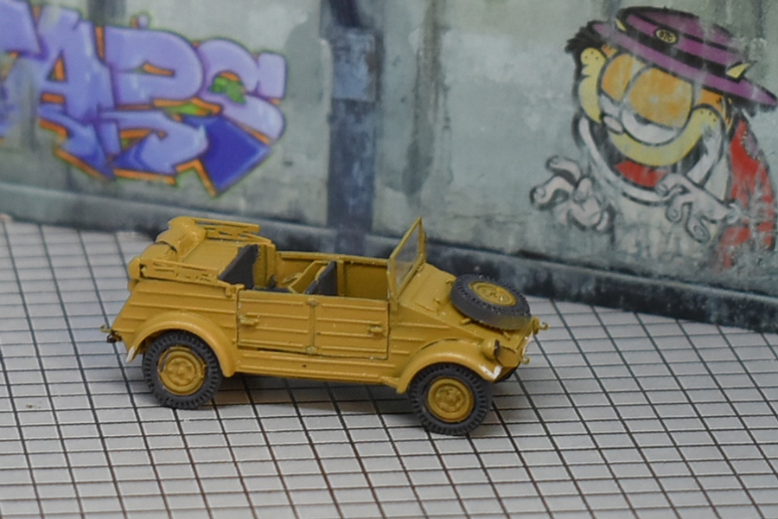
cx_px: 389
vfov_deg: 19.7
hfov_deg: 29.2
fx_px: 1491
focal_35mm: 69
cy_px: 260
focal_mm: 46
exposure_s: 1/125
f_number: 5.3
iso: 1000
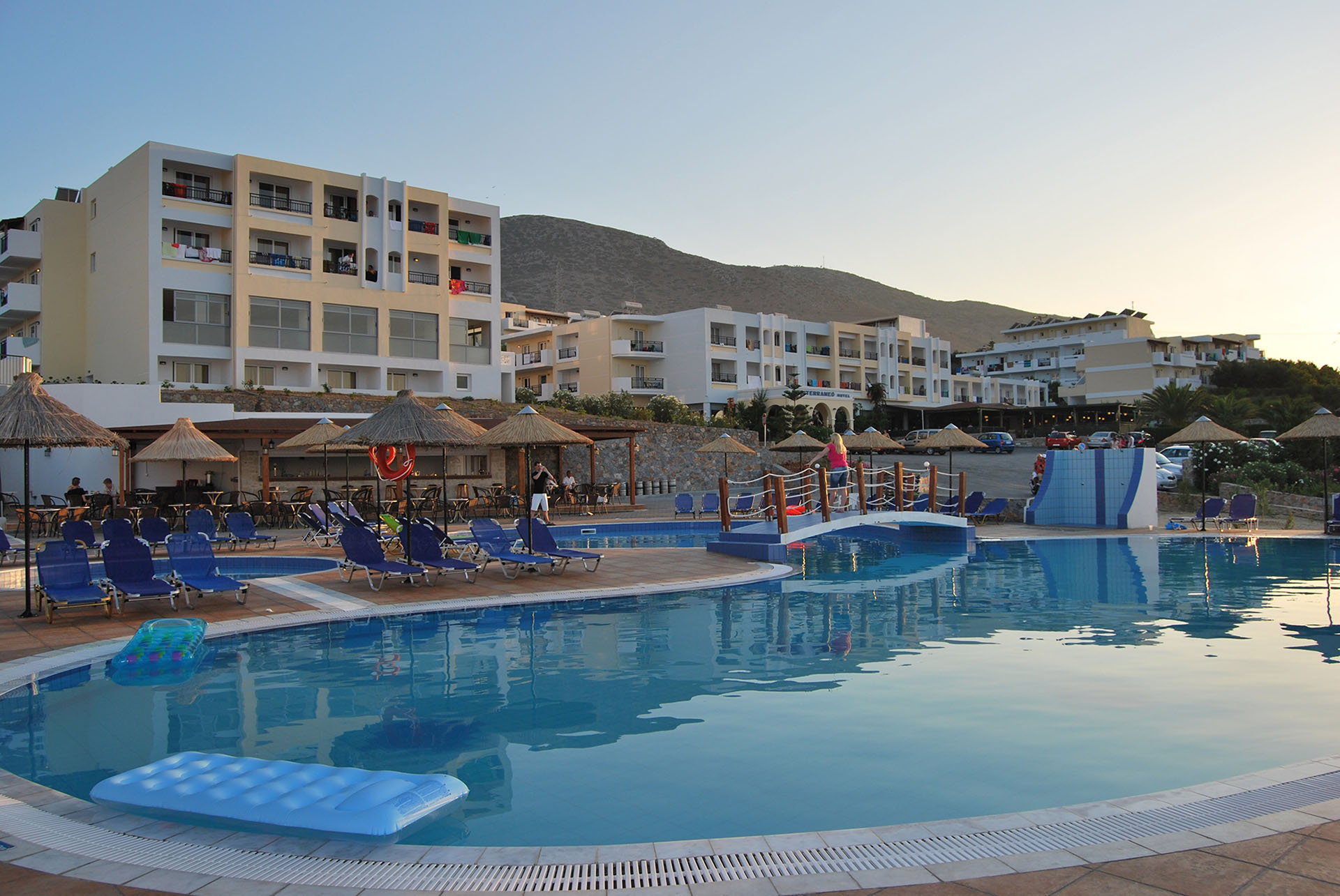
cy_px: 448
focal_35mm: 27
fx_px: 1006
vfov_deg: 48.0
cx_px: 670
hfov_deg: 67.3
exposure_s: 1/200
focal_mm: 18
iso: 100
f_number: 6.3
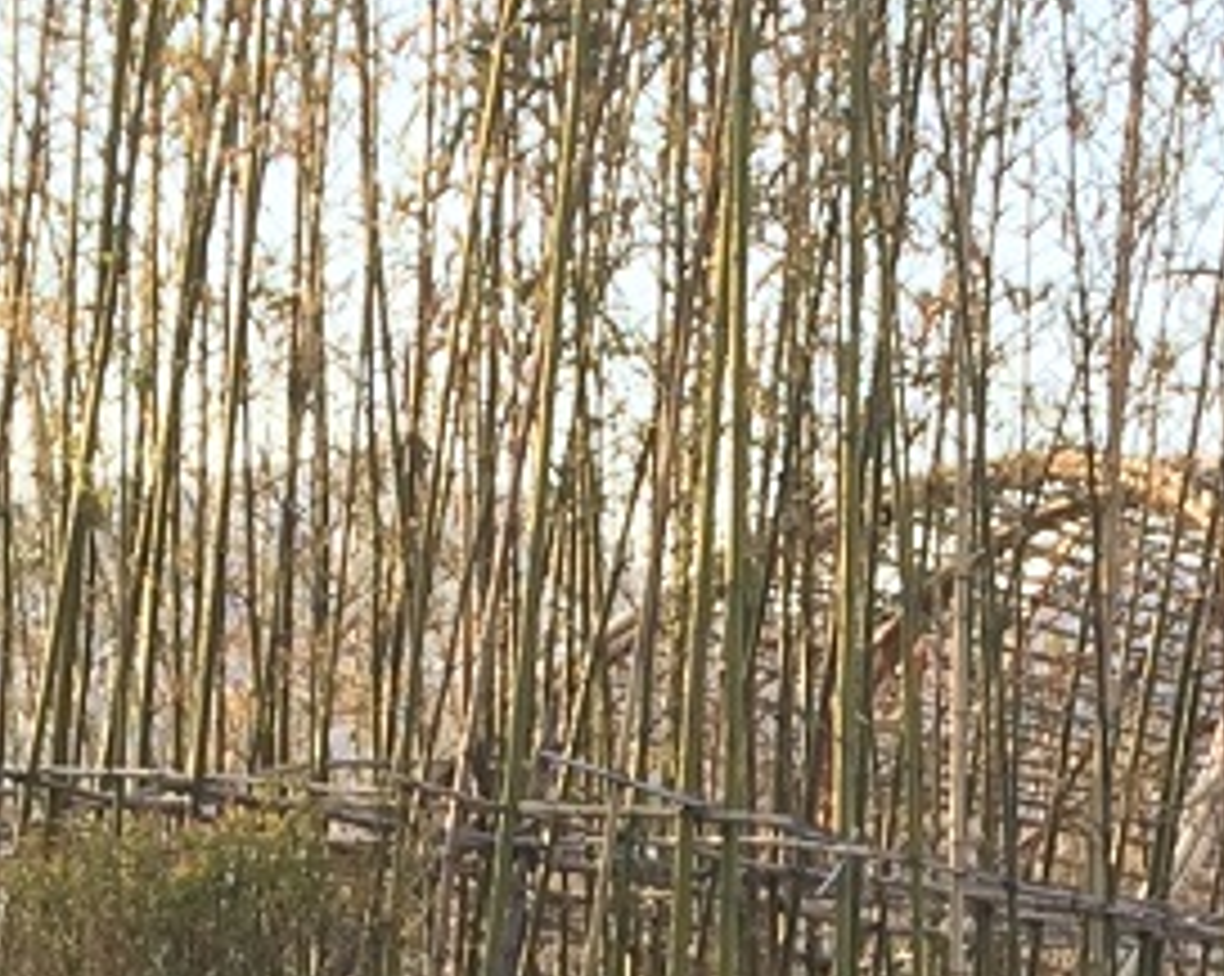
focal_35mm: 158
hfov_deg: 12.0
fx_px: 5718
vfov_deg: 8.8
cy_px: 2429
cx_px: 1422
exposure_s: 1/147
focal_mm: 4.12
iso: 32
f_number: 2.2
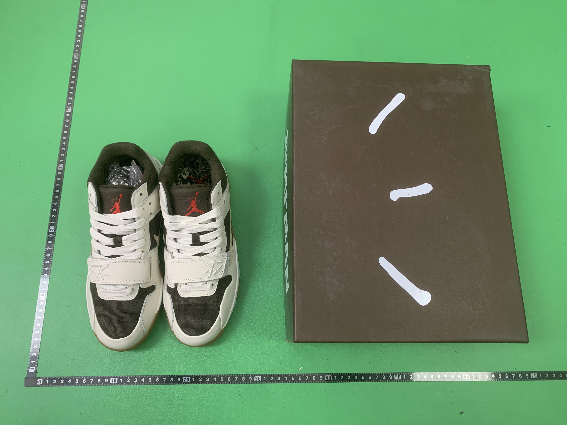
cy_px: 212
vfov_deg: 53.1
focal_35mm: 26
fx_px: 426
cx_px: 284
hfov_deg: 67.3
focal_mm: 4.25
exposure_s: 1/60
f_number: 1.8
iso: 160
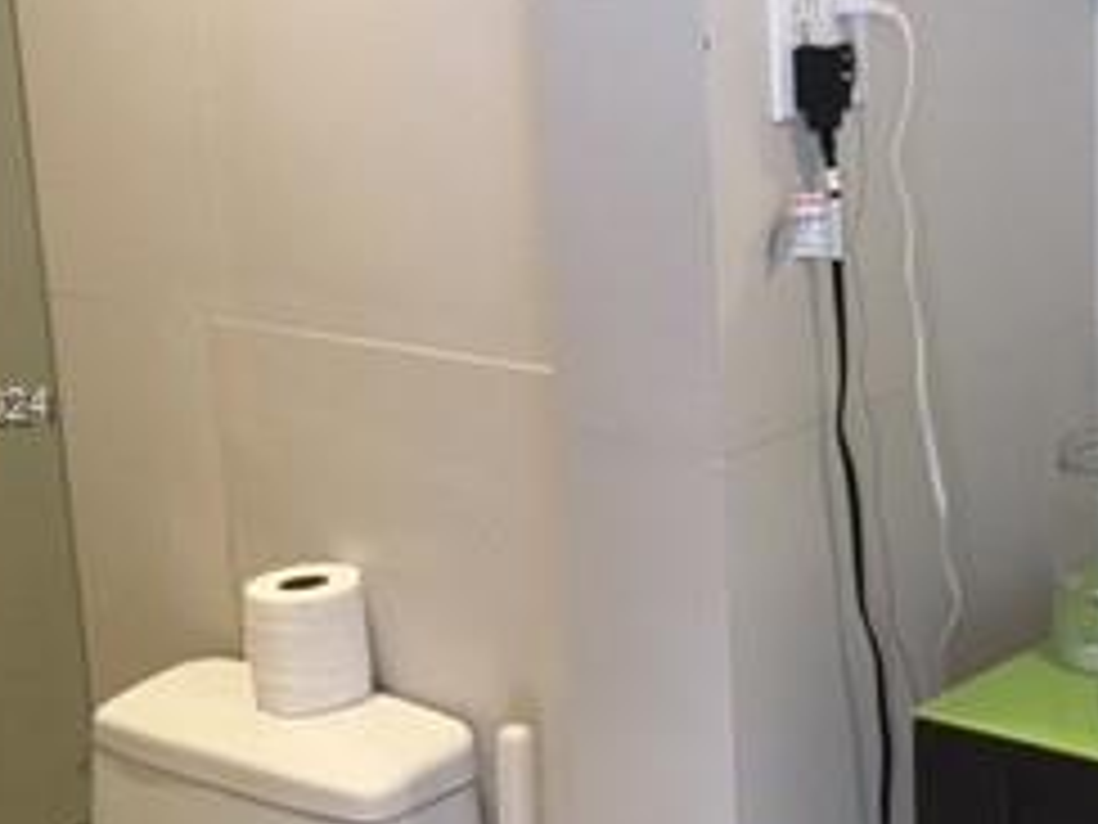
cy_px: 410
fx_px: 2411
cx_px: 868
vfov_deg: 19.4
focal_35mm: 76
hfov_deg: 25.3
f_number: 2.2
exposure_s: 1/30
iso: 125
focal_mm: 4.15
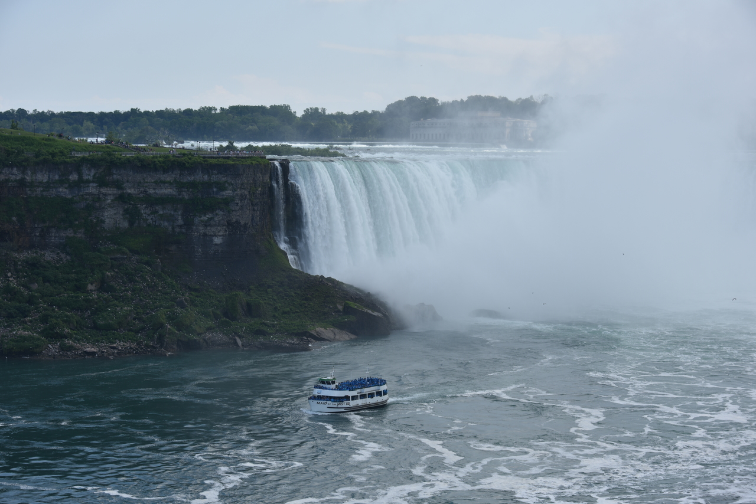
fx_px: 1638
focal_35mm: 78
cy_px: 252
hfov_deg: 26.0
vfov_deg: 17.5
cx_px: 378
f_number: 8
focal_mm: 78
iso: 100
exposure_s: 1/250
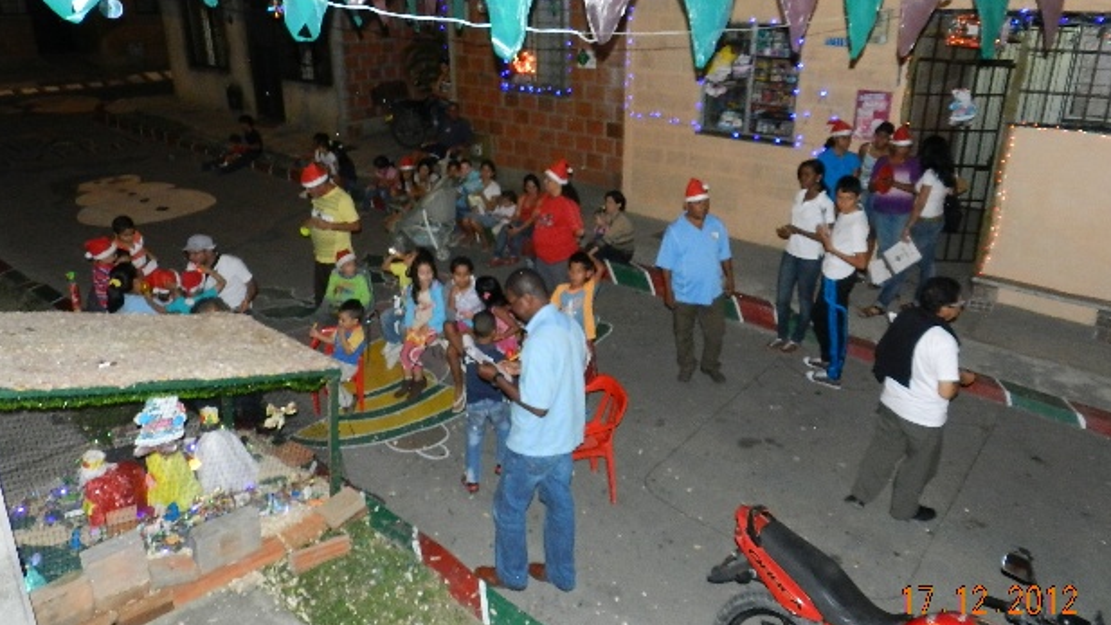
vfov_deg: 44.2
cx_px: 569
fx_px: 766
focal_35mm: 26
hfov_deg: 71.9
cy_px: 258
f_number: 3.4
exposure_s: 1/30
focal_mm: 4
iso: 720
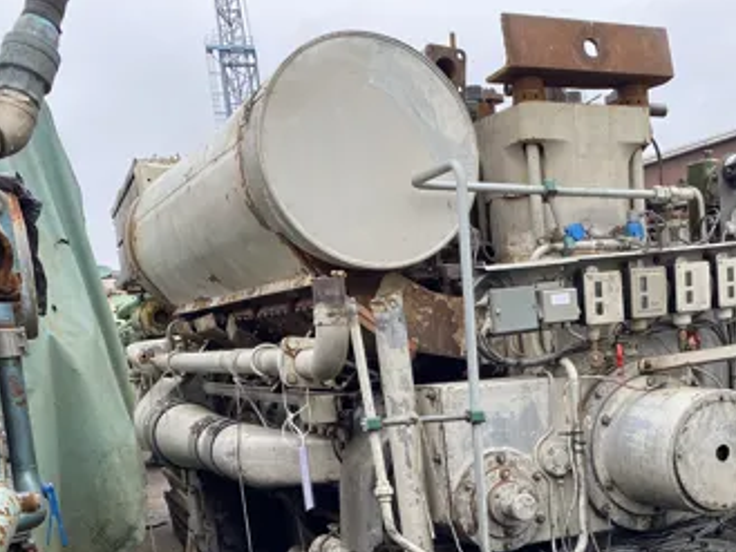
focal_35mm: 49
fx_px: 1042
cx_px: 595
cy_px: 511
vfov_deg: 28.4
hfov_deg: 37.4
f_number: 1.8
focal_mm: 4.25
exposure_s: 1/121
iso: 80
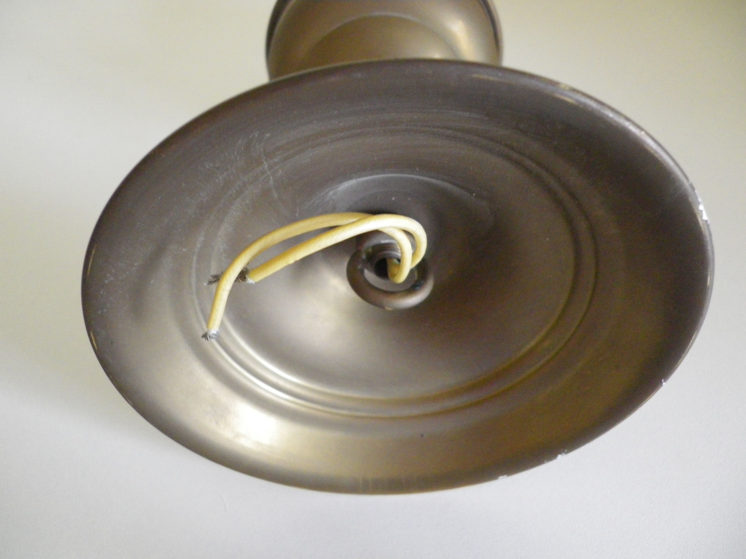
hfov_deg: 63.4
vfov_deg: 49.7
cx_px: 373
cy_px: 280
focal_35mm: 28
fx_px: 603
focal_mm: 4.9
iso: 500
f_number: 2.6
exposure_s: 1/60
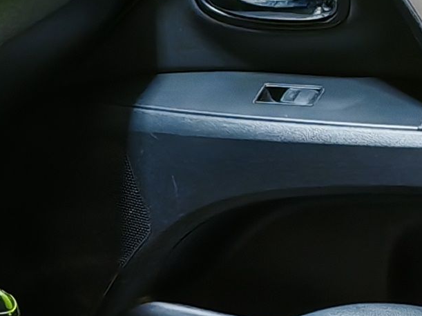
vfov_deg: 7.8
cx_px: -438
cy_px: 677
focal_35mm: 181
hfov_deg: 10.1
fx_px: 2206
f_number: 1.4
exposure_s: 1/50
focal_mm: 6.83
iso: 80
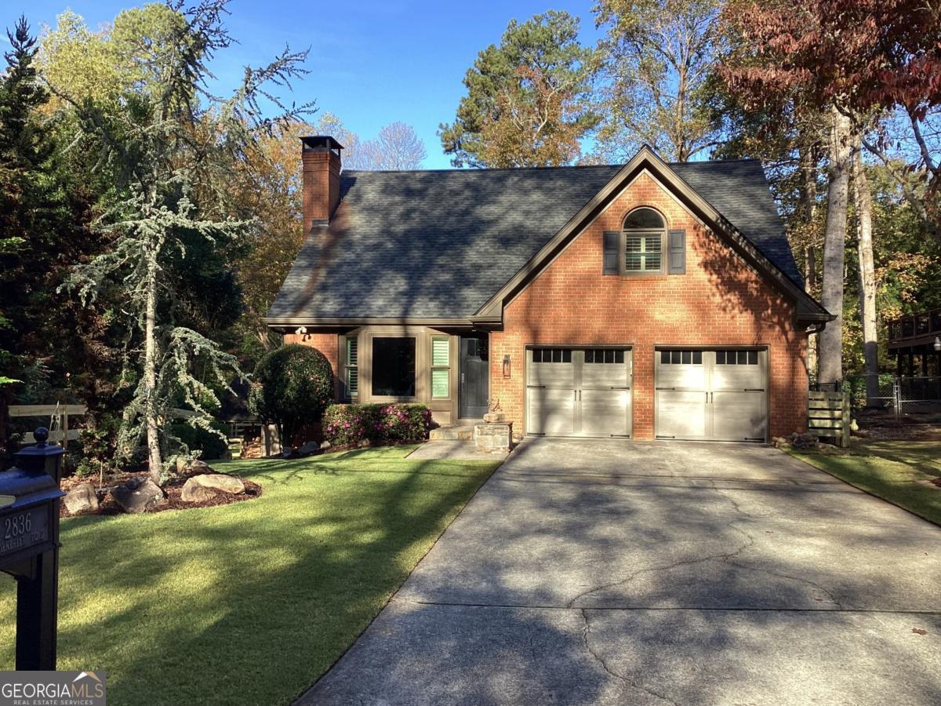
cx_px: 470
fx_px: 843
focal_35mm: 31
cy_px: 353
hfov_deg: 58.4
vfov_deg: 45.4
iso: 25
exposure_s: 1/401
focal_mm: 3.3
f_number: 2.4
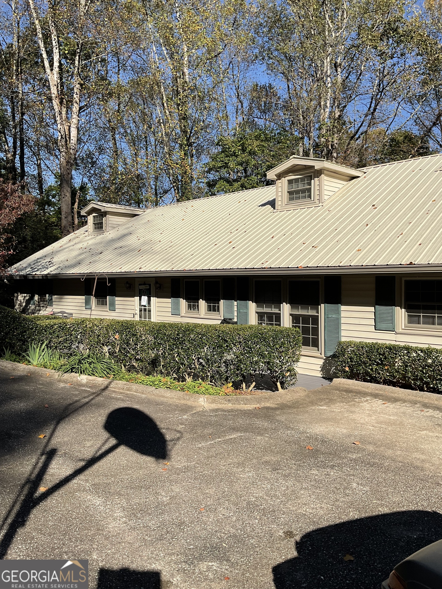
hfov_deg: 48.2
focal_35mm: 29
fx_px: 494
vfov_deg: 61.7
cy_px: 294
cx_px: 221
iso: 16
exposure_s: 1/2058
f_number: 1.8
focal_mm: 3
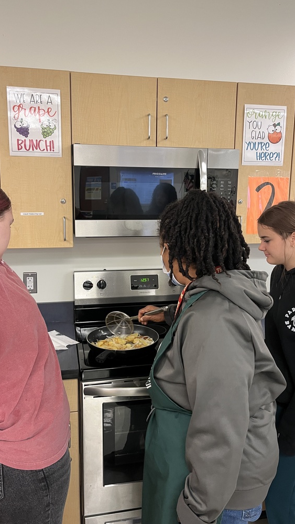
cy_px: 260
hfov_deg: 40.2
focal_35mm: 29
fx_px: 403
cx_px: 146
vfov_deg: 66.1
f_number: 1.6
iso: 160
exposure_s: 1/60
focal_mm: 5.1
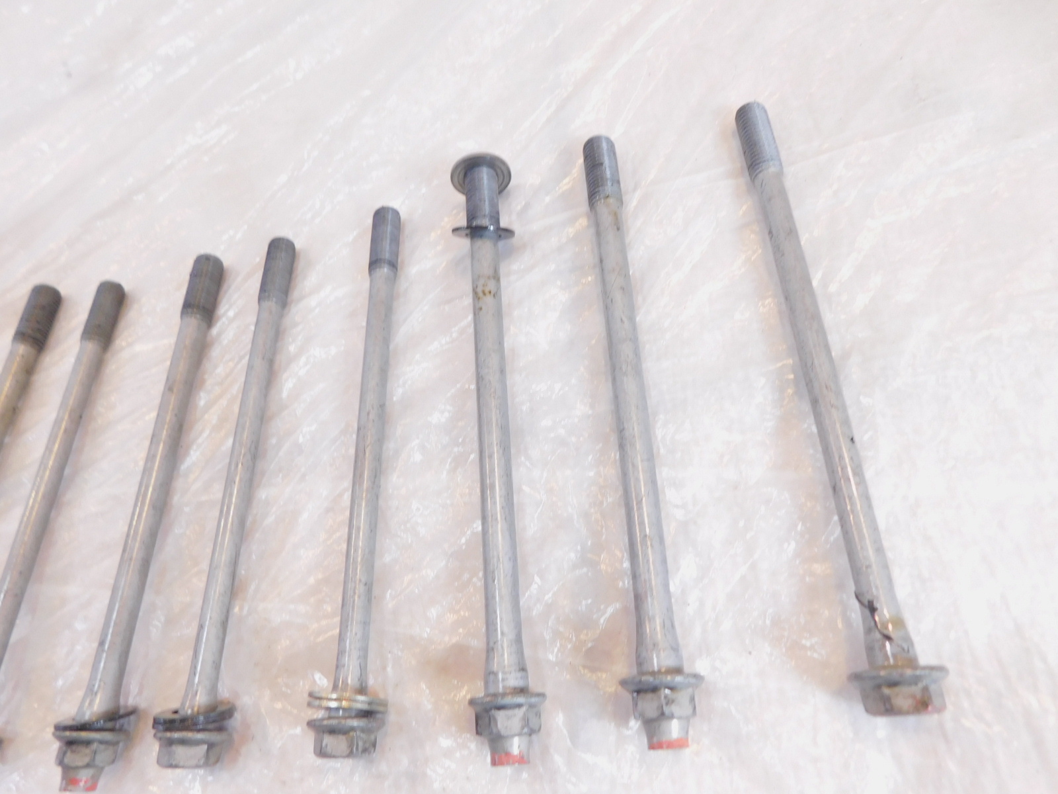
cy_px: 397
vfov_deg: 58.9
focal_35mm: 23
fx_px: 703
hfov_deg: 73.9
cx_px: 529
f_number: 3
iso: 200
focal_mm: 4
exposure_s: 1/30
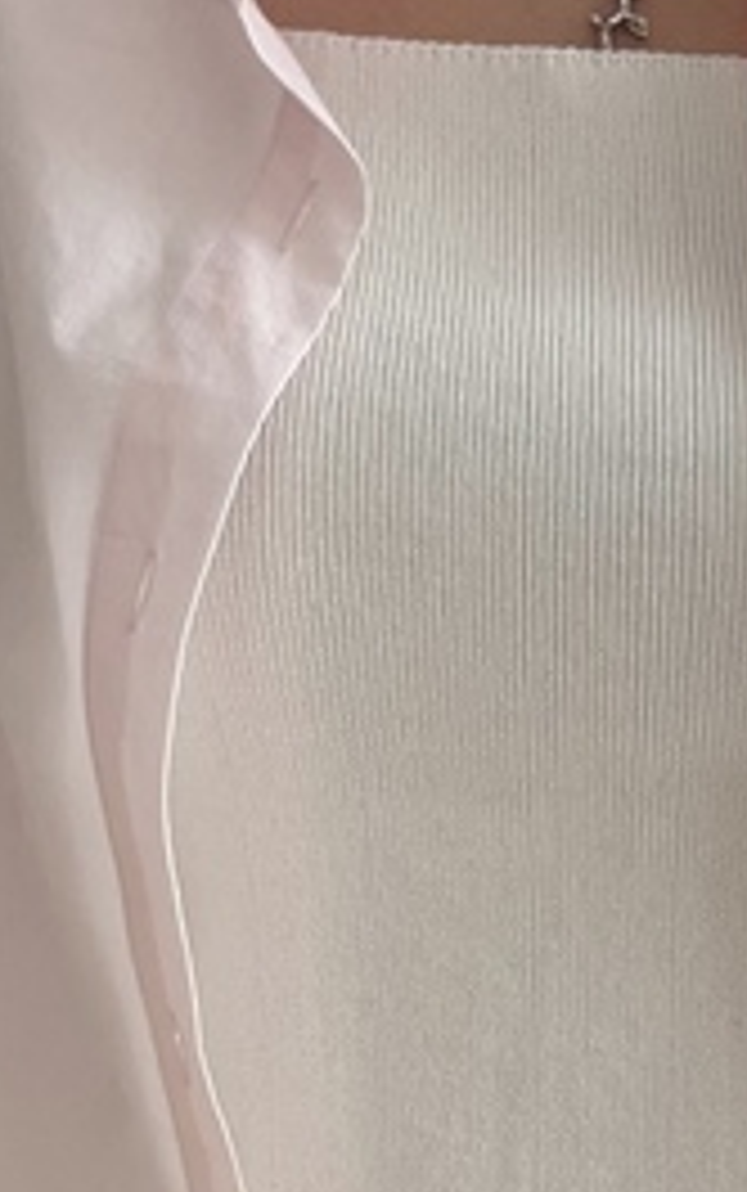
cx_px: 621
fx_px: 3382
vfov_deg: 18.5
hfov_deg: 12.5
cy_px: 1592
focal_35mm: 104
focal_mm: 5.1
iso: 80
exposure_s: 1/121
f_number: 1.6
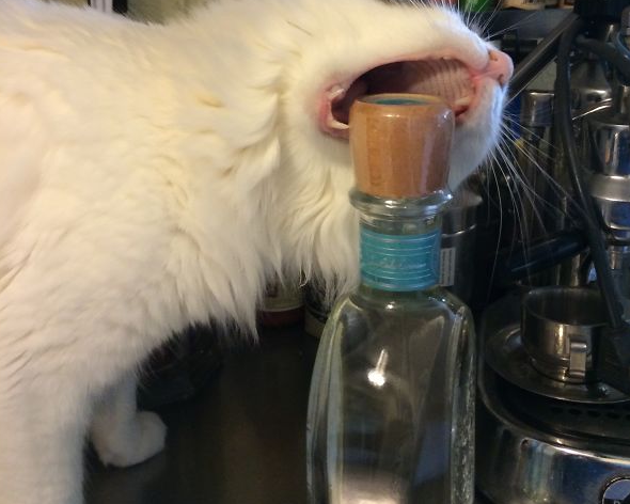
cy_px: 169
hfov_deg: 45.8
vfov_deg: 37.0
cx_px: 313
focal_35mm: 40
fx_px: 746
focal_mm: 4.12
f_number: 2.2
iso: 200
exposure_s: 1/30
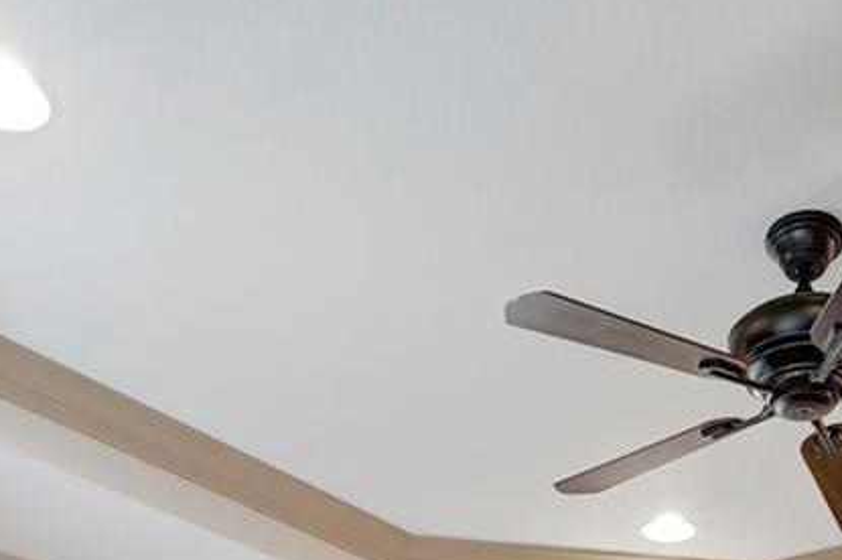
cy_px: 1036
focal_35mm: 54
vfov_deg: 18.7
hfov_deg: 36.0
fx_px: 1262
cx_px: 633
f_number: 9
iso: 250
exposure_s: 1.6
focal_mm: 14
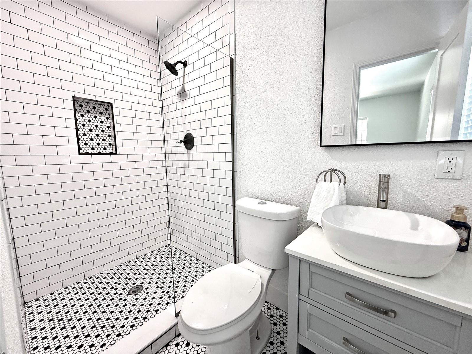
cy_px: 177
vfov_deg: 85.7
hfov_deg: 102.1
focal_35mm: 14
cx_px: 236
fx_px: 191
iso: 160
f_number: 2.2
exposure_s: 1/99
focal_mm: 2.22
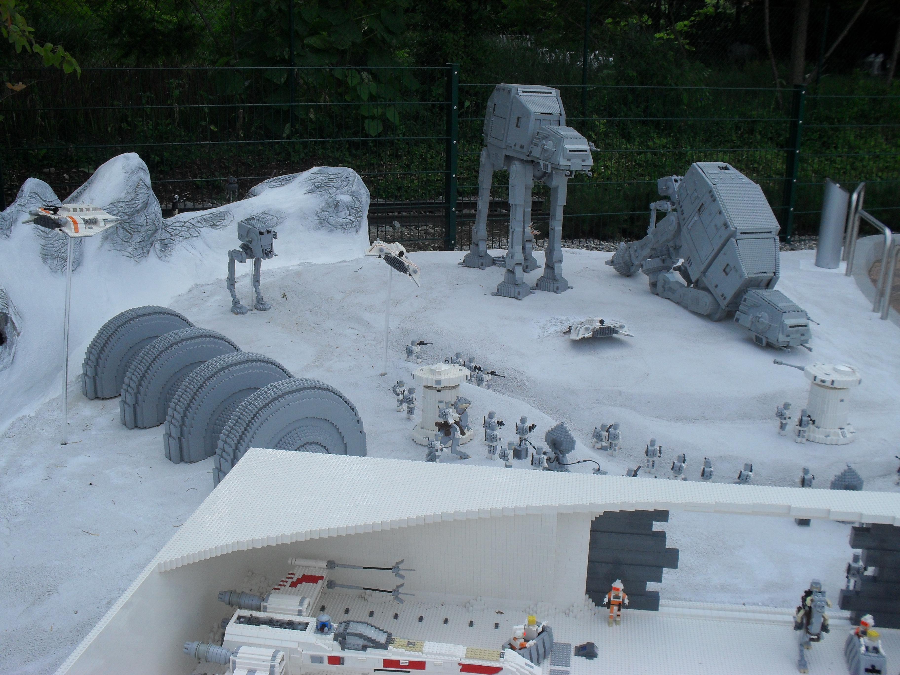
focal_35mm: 35
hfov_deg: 52.6
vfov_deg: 40.7
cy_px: 338
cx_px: 450
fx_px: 910
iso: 100
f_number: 8.4
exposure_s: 1/180
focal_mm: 6.3
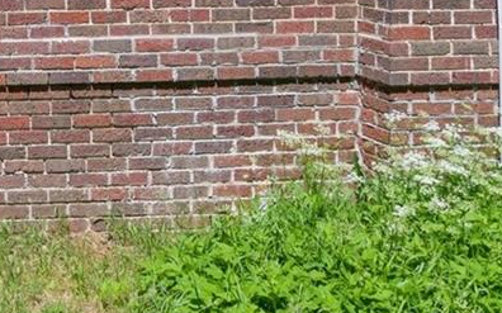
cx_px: -281
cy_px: -155
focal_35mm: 70
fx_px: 957
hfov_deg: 22.9
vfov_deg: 16.9
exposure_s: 1/160
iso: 400
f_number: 8
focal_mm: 17
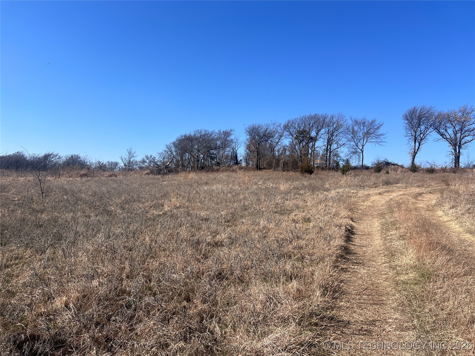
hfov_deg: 67.3
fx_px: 357
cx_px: 238
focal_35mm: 26
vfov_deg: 53.1
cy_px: 178
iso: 50
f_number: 1.5
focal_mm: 5.7
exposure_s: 1/4630
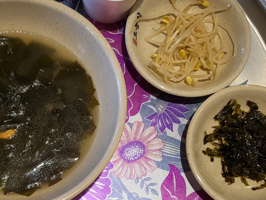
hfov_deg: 28.8
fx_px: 507
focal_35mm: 66
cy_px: 157
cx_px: 55
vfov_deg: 22.0
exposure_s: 1/120
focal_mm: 4.25
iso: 100
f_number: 1.8
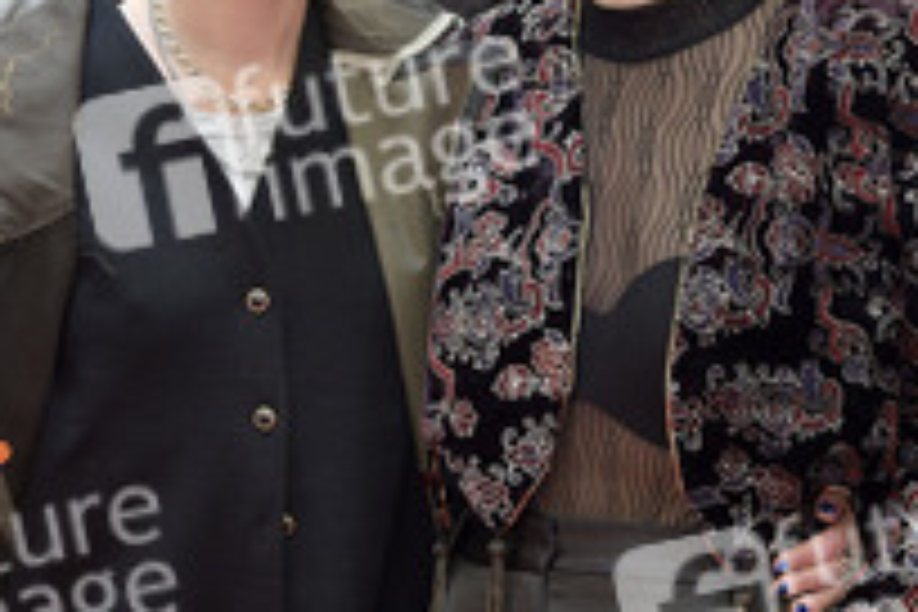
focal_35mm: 161
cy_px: 369
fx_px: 4105
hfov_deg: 12.8
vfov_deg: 8.5
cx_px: 436
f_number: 5.6
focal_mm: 82
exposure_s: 1/200
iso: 1250
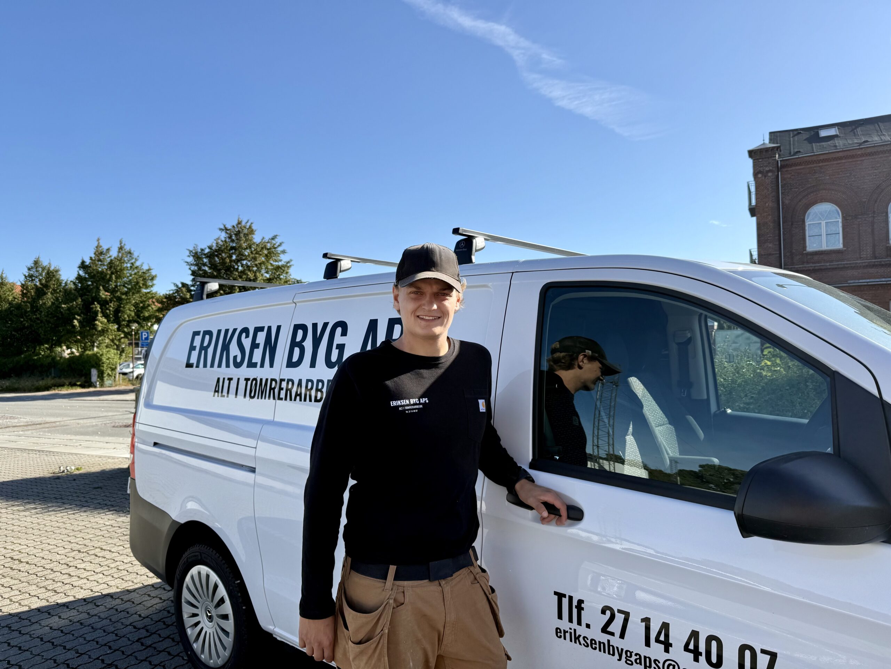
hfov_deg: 71.6
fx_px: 618
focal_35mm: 24
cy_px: 334
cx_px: 446
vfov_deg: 56.8
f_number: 1.78
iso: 80
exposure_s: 1/3953
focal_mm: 6.76
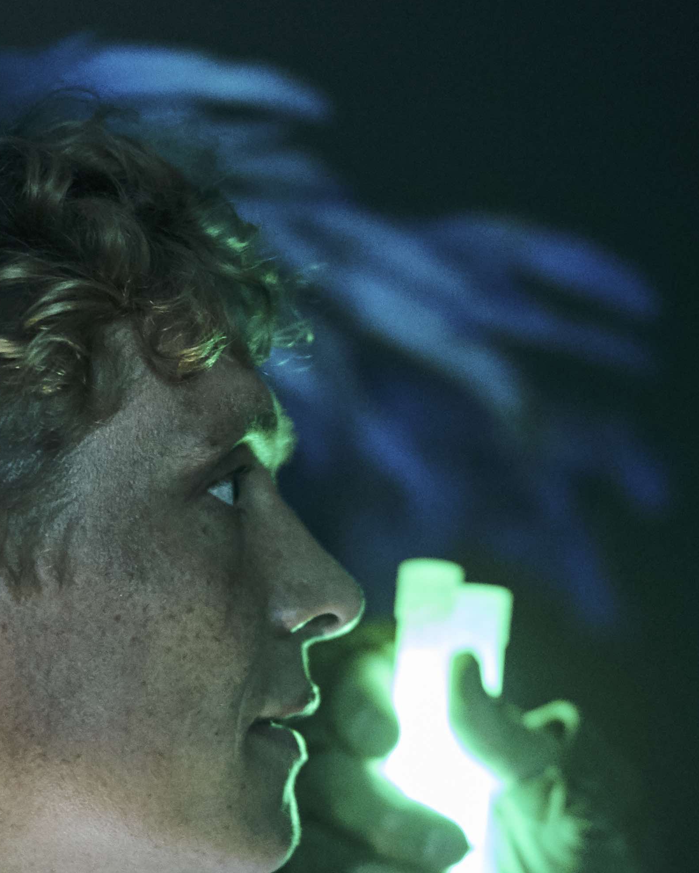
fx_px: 6232
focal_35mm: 241
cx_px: 406
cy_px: 663
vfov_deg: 8.0
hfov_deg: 6.4
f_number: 1.4
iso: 3200
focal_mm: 85
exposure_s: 1/30
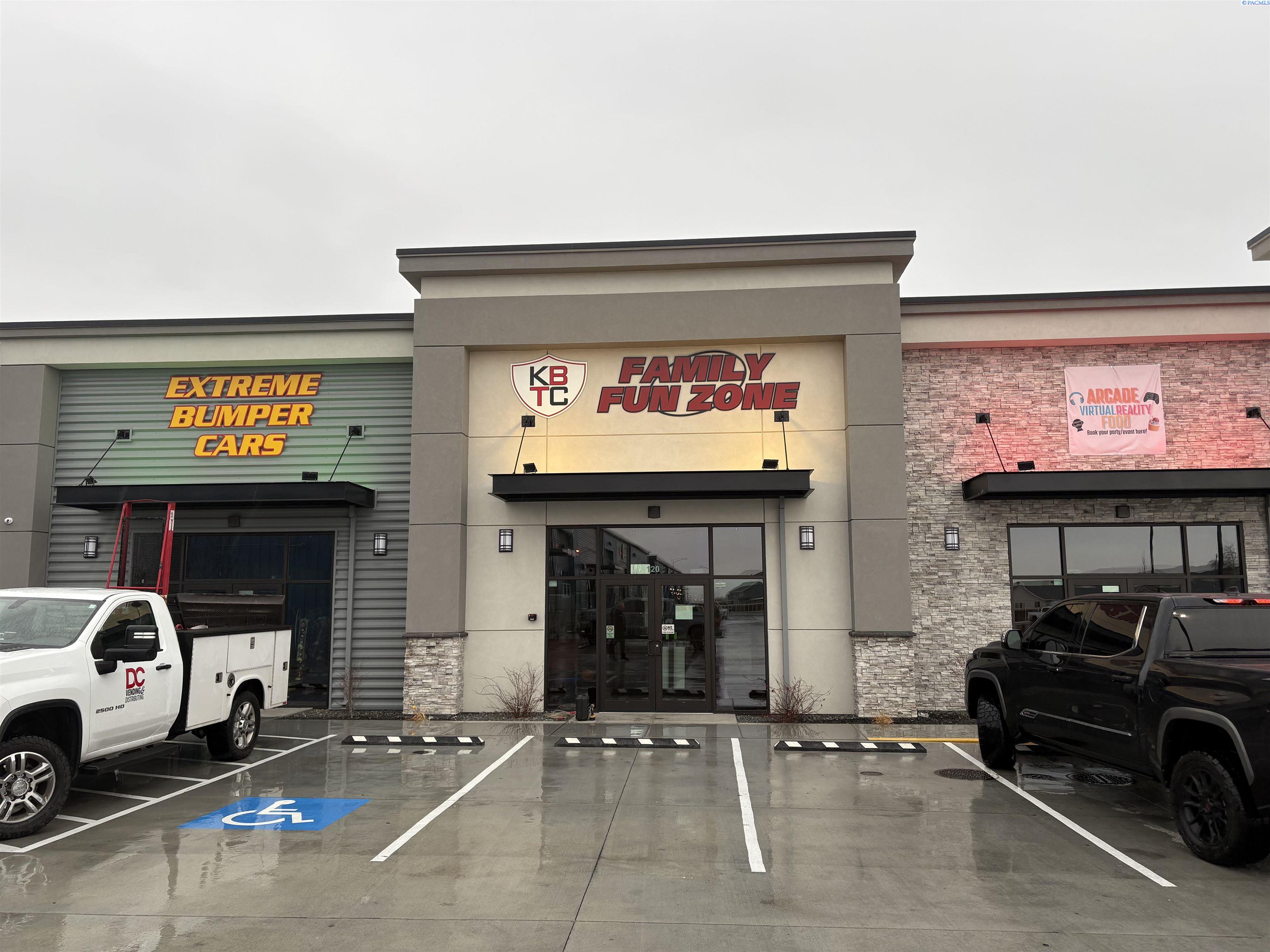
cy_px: 476
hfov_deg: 67.3
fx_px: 954
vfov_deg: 53.1
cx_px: 635
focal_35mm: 26
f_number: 1.6
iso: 50
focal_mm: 5.96
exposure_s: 1/122
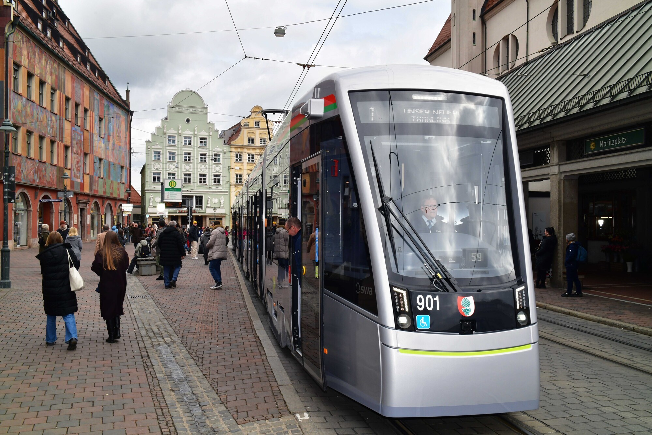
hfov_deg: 58.7
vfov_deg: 41.1
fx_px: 579
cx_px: 326
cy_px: 218
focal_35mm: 32
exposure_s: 1/200
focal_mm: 32
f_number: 16
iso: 640
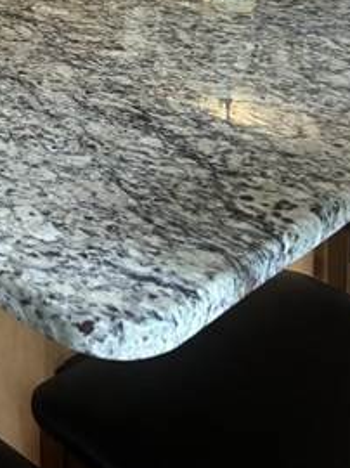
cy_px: -179
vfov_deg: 22.8
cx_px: -68
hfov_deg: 18.8
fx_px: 999
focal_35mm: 74
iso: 250
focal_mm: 5.96
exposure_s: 1/60
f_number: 1.6
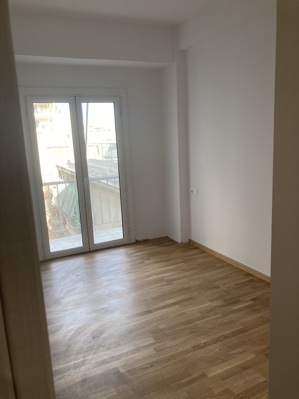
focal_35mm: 28
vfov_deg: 63.4
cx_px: 150
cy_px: 200
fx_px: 322
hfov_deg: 49.7
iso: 40
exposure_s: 1/121
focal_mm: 3.99
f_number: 1.8
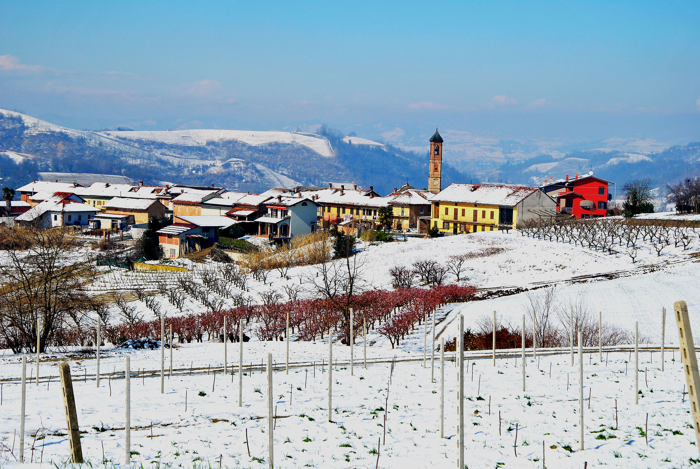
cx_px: 350
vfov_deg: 18.2
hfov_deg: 27.0
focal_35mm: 75
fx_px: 1460
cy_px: 234
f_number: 11
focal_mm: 50
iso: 200
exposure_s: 1/640
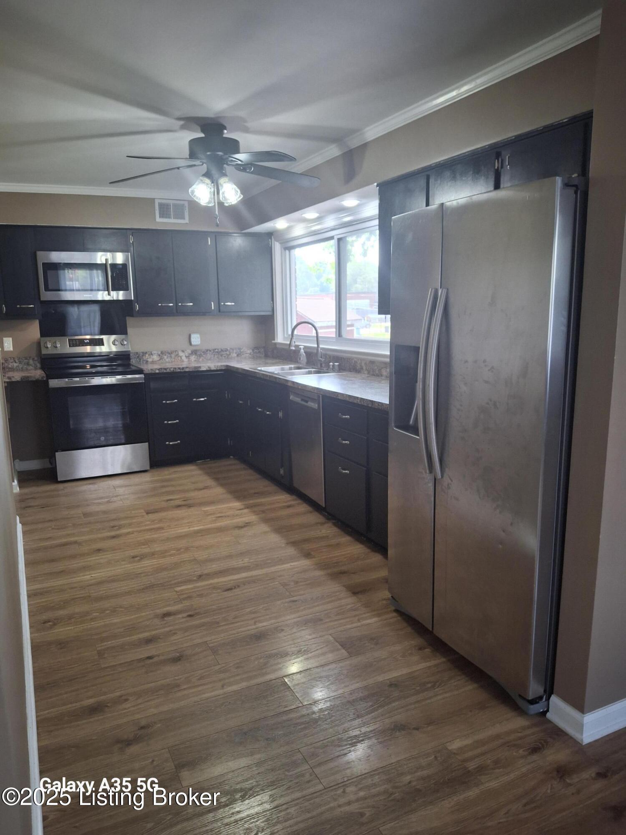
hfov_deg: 54.9
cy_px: 418
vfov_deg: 69.4
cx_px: 313
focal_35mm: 25
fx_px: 603
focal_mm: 4.69
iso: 200
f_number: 1.8
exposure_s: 1/100
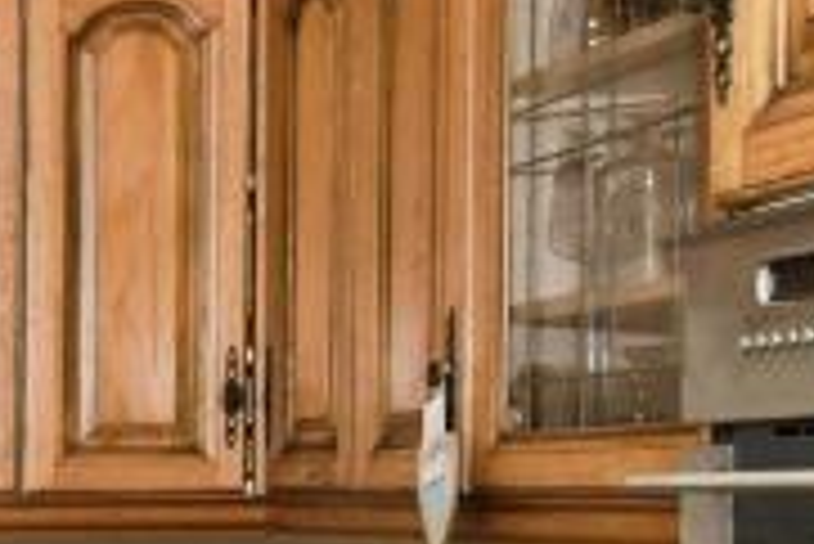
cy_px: 834
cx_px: -706
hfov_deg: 18.2
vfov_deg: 14.9
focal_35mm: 85
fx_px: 1923
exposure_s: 1/60
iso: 800
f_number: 7.1
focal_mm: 10
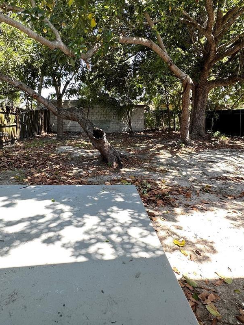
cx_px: 117
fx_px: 197
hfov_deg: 63.4
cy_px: 135
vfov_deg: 78.3
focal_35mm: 21
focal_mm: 2.22
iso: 40
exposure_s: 1/103
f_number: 2.2
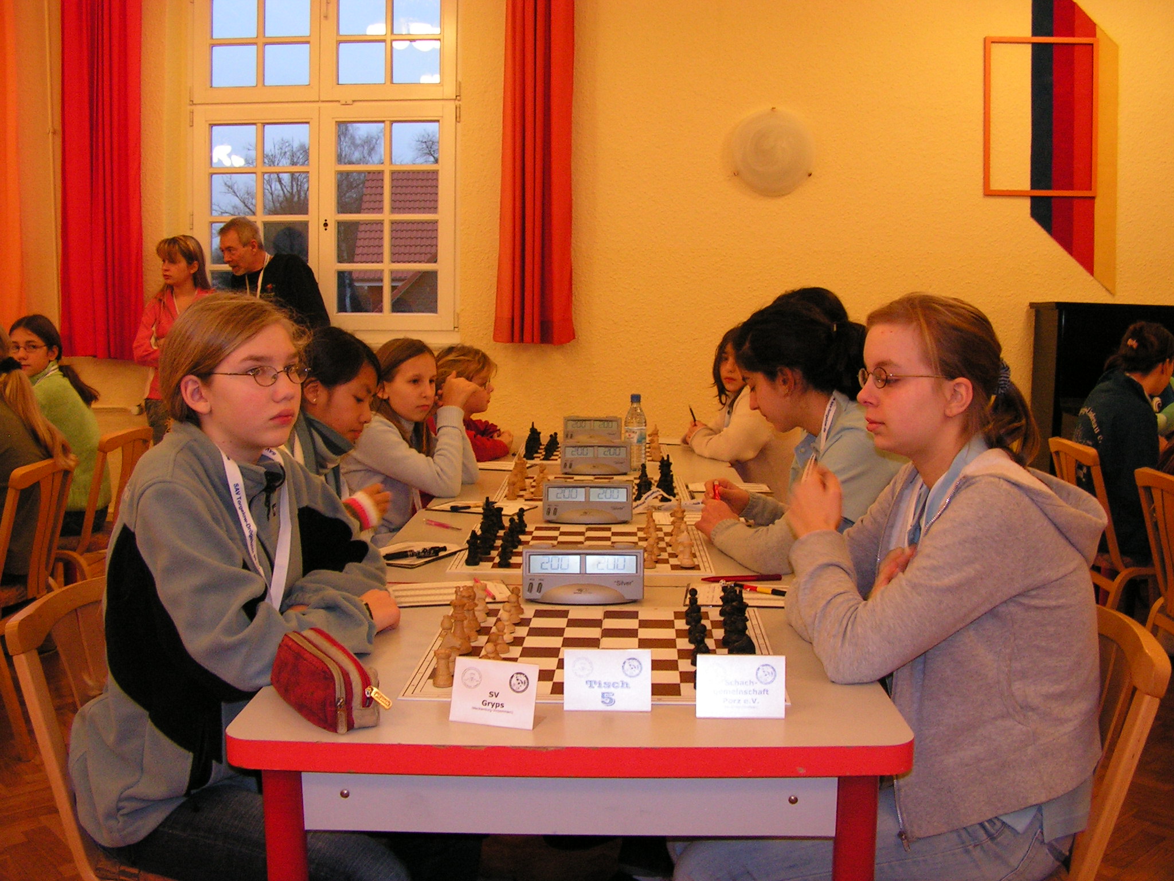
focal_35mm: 36
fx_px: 1221
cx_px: 587
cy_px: 440
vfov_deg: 39.7
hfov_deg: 51.4
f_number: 3.2
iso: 200
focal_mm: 6
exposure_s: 1/40
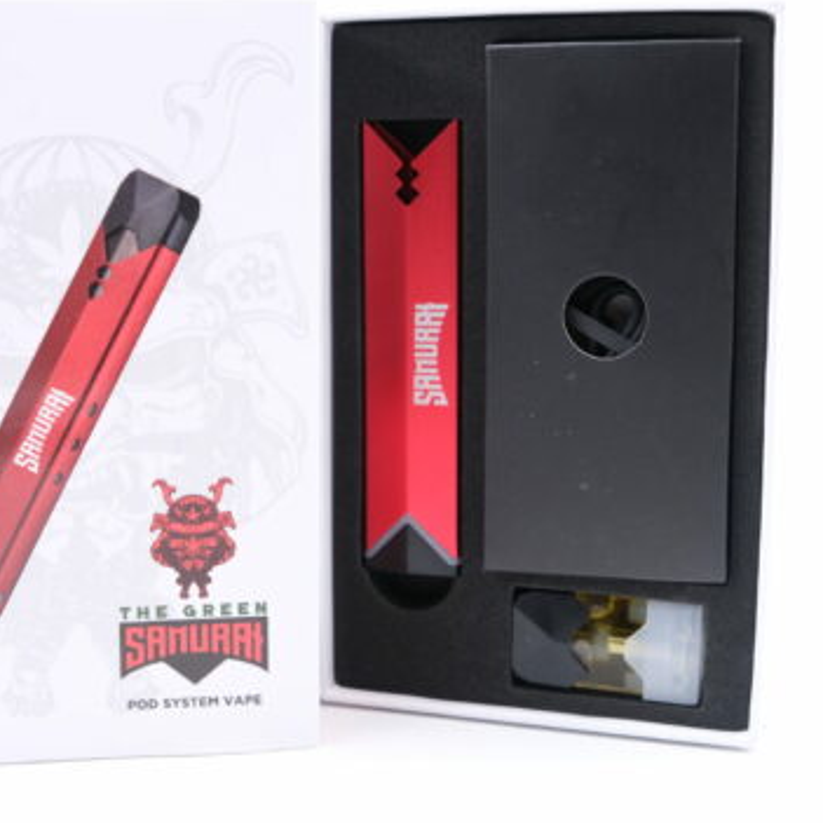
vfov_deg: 28.2
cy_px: 399
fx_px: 1641
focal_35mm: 61
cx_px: 251
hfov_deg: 27.9
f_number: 5
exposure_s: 1/80
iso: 160
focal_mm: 27.7
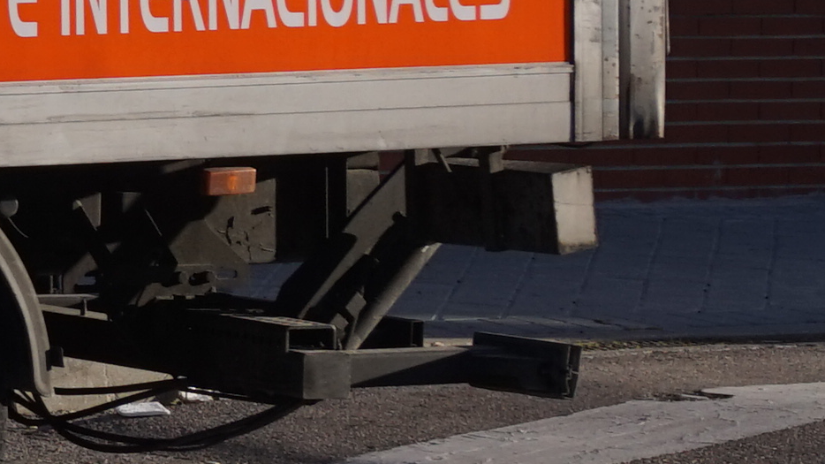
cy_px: -349
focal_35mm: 266
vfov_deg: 4.5
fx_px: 5819
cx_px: -1079
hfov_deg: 7.6
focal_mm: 29
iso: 100
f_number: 8
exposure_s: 1/250
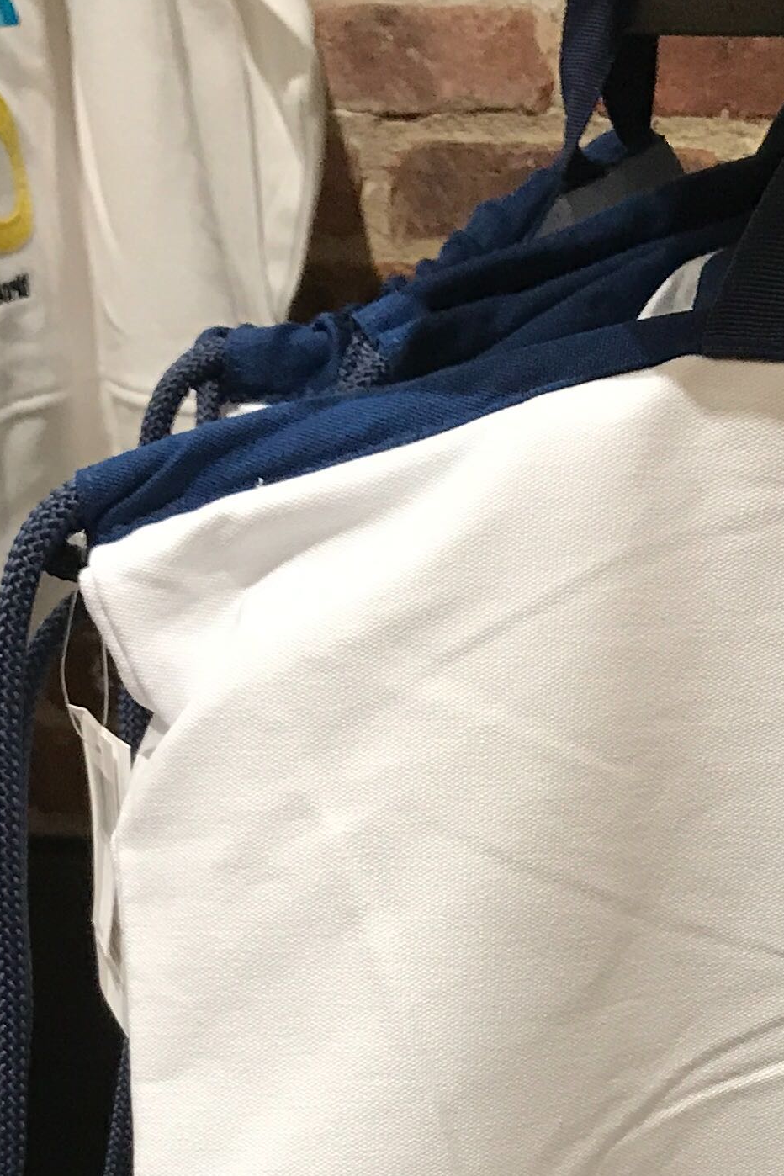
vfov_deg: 23.4
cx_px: 790
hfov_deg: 15.9
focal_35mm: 84
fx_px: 2744
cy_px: 1106
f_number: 1.8
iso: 32
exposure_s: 1/30
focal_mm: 3.99
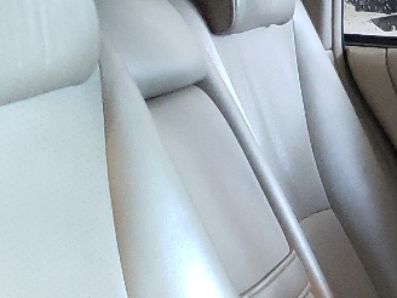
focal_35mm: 127
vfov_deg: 11.1
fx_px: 1457
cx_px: 775
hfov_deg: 13.5
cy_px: 471
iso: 443
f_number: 1.5
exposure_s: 1/30
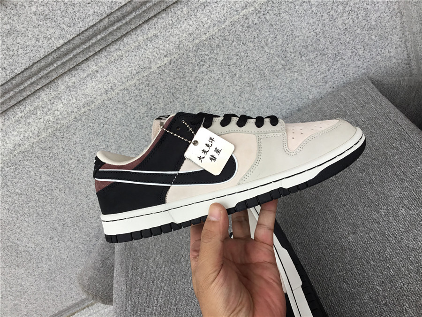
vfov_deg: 45.4
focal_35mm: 31
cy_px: 158
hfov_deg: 58.4
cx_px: 211
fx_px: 378
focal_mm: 3.3
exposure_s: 1/128
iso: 25
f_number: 2.4
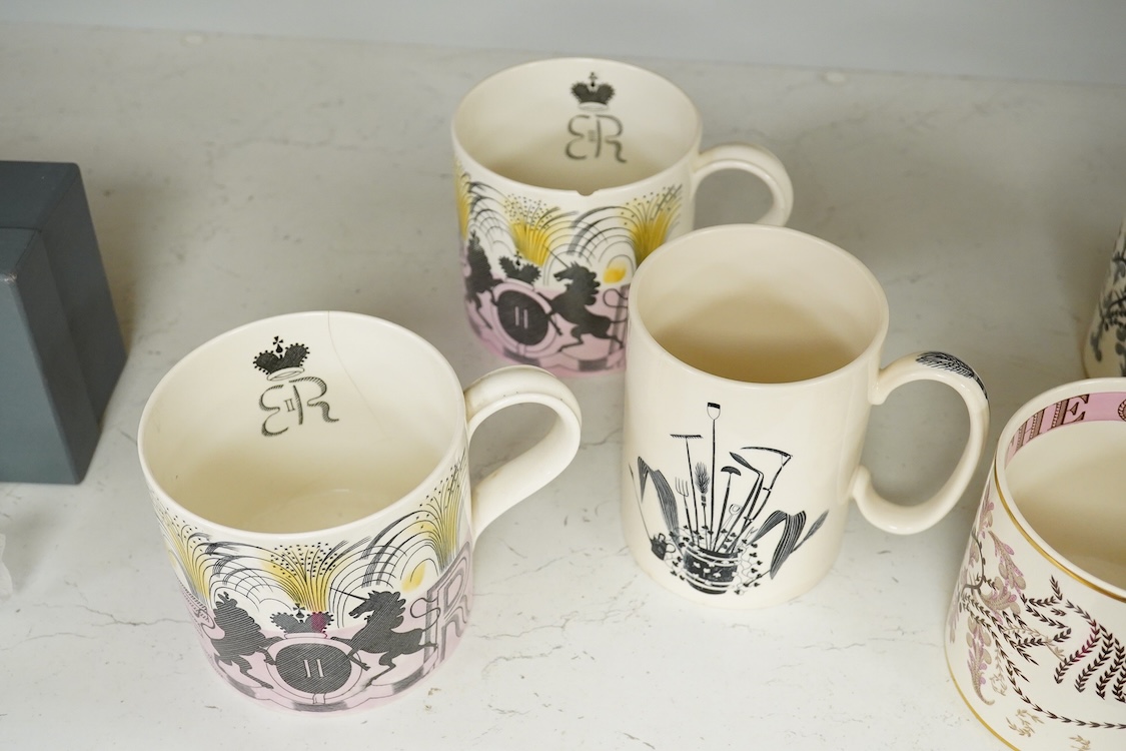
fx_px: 1407
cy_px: 376
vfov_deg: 29.9
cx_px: 563
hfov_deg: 43.6
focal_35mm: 45
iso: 2500
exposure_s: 1/160
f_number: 8
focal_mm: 30
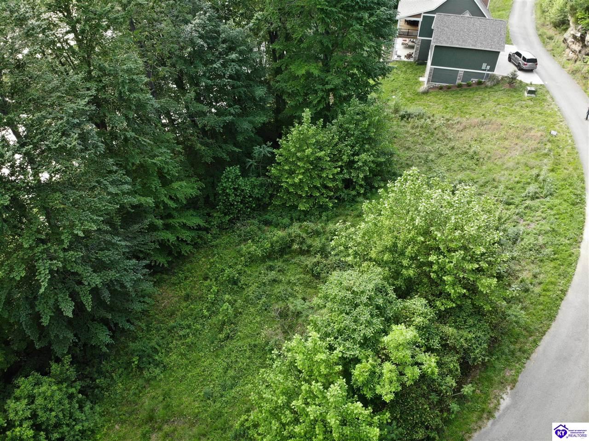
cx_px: 294
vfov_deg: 56.8
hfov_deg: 71.6
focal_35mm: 24
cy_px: 220
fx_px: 408
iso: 320
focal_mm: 4.5
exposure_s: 1/15
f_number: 2.8
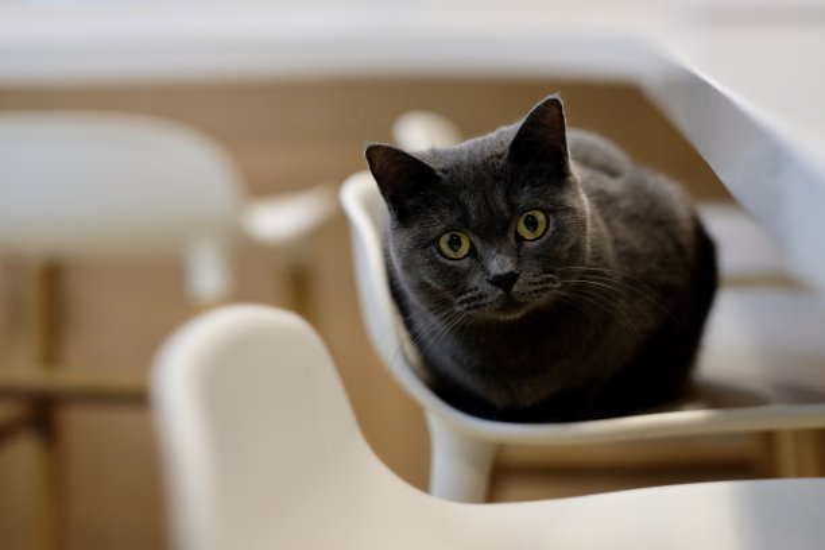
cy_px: 275
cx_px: 412
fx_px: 1925
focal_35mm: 84
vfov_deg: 16.3
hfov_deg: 24.2
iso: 1250
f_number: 1.2
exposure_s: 1/250
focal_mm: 56
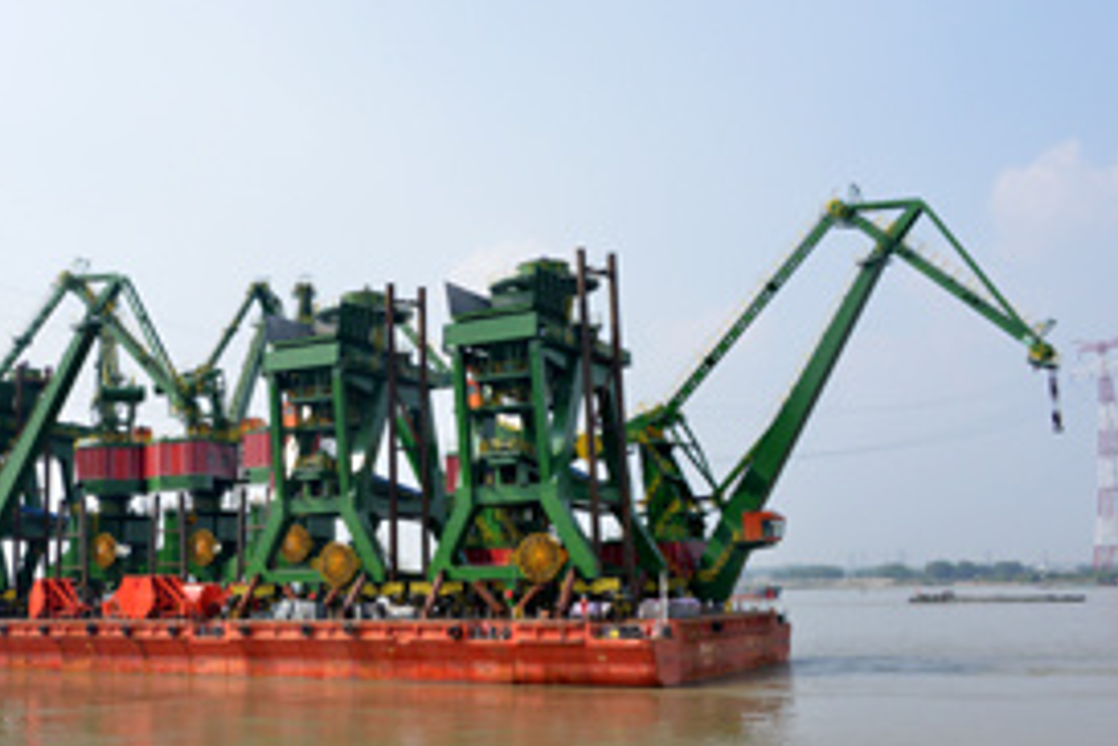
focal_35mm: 41
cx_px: 332
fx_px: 1273
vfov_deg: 32.6
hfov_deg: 46.3
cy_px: 375
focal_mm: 28
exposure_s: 1/500
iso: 800
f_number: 11
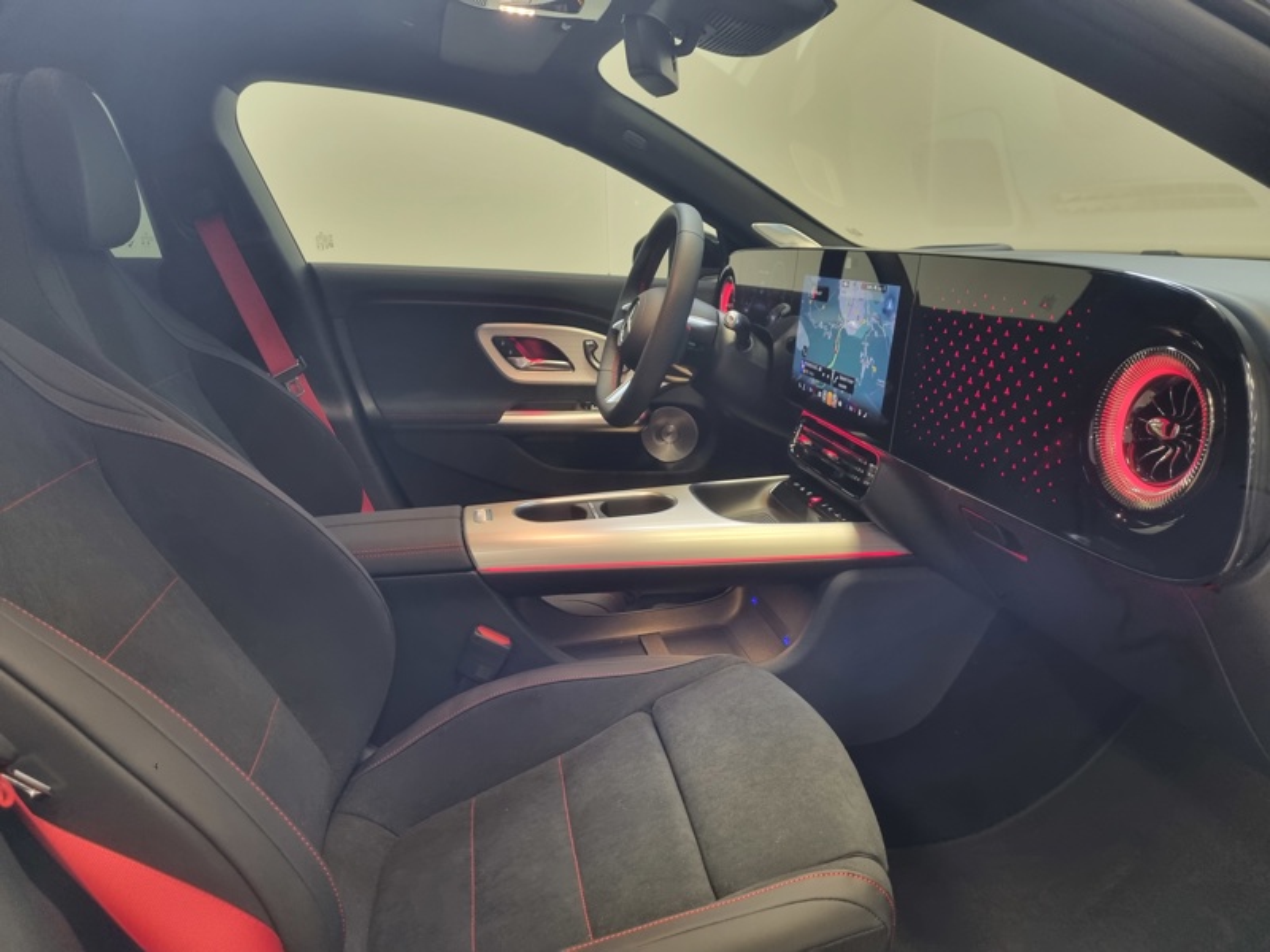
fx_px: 954
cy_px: 476
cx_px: 635
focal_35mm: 26
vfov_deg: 53.1
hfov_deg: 67.3
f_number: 1.8
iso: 250
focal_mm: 5.4
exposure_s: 1/50
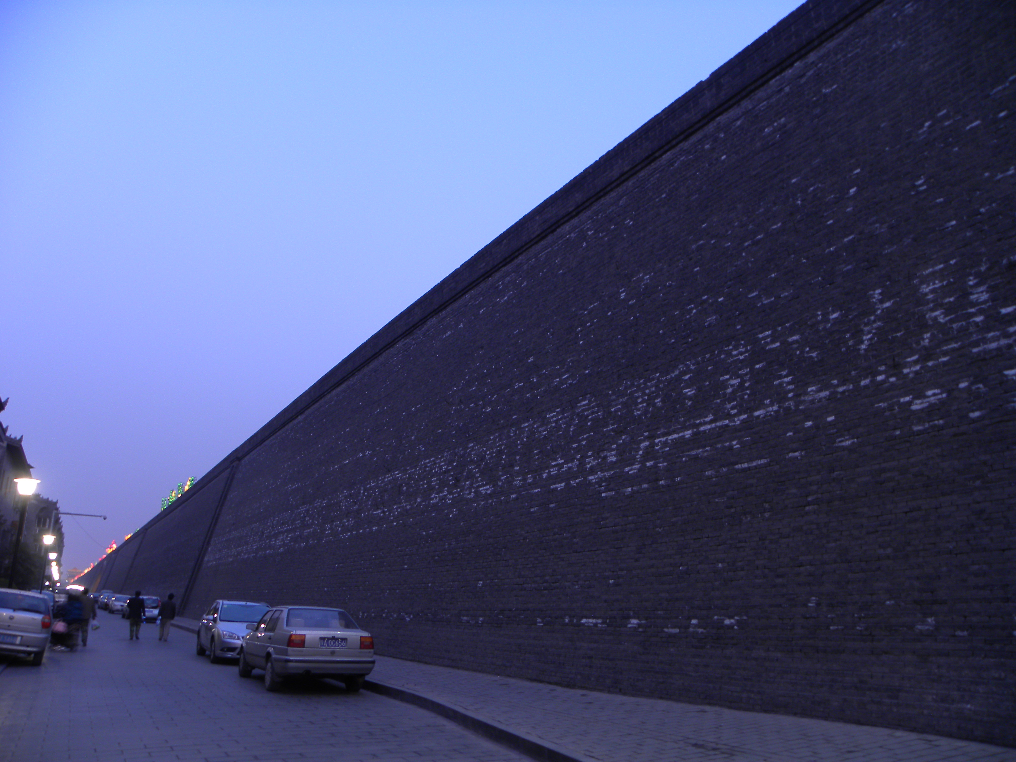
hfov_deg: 67.3
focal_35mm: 26
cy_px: 381
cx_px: 508
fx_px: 763
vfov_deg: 53.1
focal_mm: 4.6
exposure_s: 1/5.5
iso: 64
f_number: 2.8
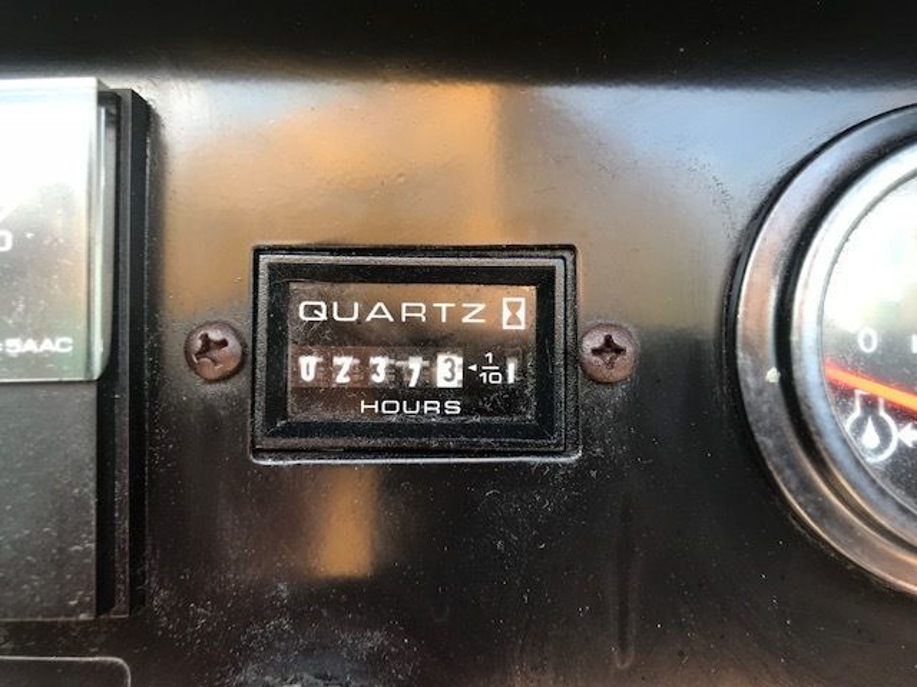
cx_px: 458
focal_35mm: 28
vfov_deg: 49.7
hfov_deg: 63.4
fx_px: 742
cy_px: 344
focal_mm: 3.99
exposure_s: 1/40
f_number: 1.8
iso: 20
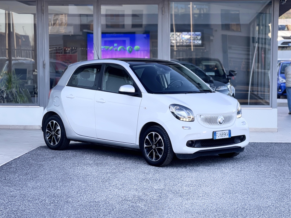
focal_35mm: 64
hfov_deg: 30.3
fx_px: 538
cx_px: 146
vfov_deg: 22.9
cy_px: 109
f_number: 2.2
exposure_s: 1/121
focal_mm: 7.5
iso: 32
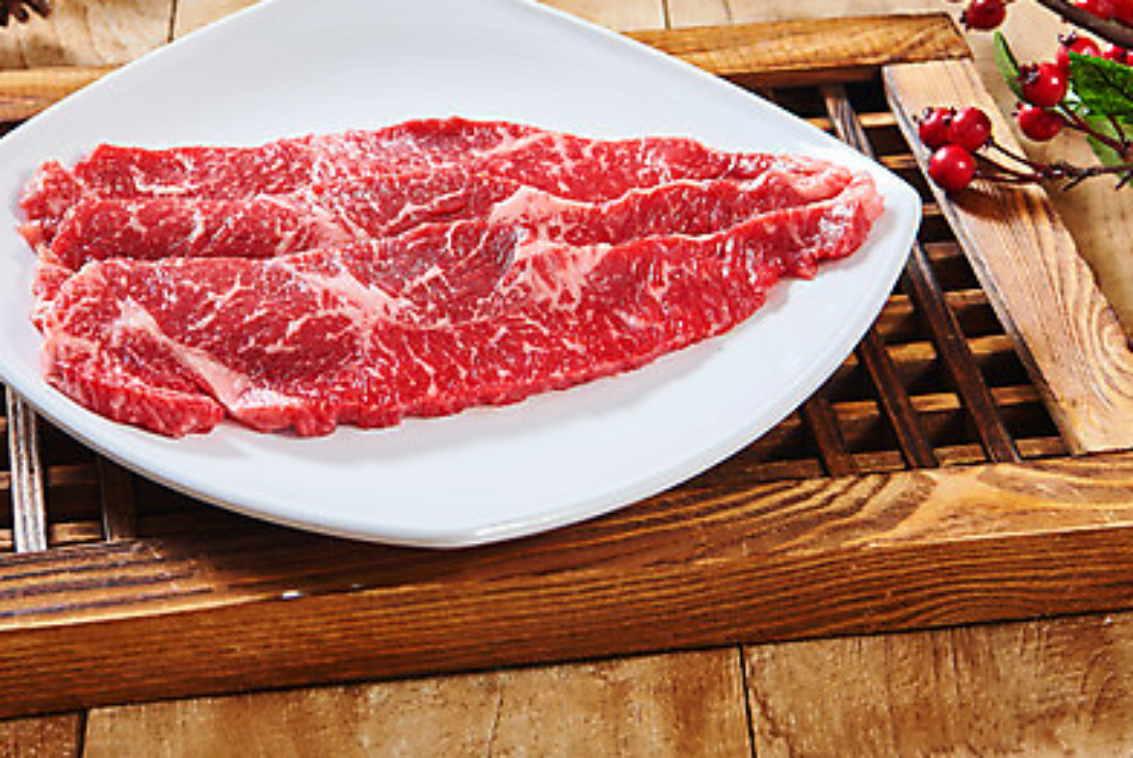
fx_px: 3370
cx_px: 501
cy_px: 281
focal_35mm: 107
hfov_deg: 19.1
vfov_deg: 12.8
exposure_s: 1/125
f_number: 9
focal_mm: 70
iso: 100
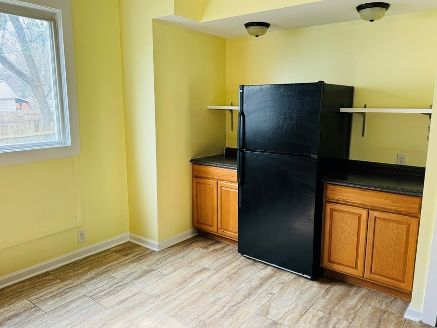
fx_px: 341
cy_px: 170
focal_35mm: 27
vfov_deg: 51.4
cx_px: 239
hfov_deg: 65.2
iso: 80
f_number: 1.78
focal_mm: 6.86
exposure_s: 1/121
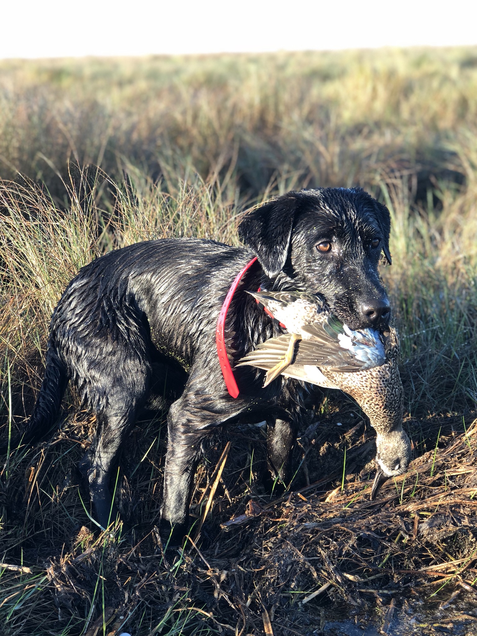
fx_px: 1047
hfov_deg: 25.7
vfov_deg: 33.8
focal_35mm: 57
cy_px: 318
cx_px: 238
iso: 32
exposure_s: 1/120
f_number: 2.8
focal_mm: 6.6
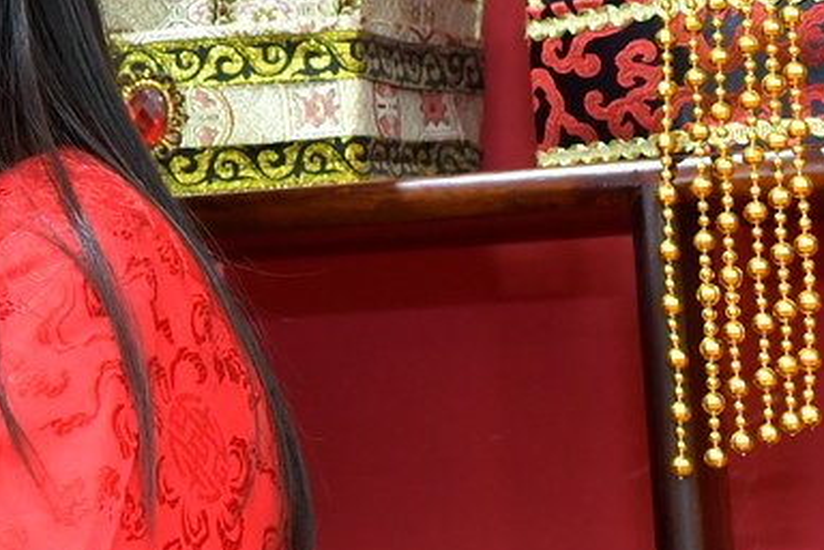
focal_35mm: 219
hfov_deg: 8.4
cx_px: -1292
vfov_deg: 6.3
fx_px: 5012
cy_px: 135
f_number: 4.5
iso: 800
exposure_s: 1/200
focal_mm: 35
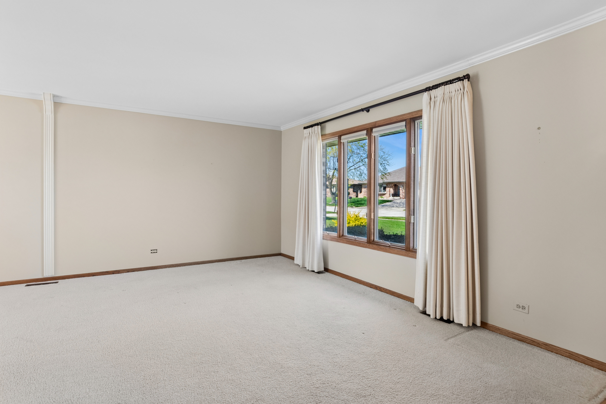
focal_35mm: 18
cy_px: 202
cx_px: 303
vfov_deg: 67.4
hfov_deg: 90.0
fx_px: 303
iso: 250
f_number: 8
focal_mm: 12
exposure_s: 1/10
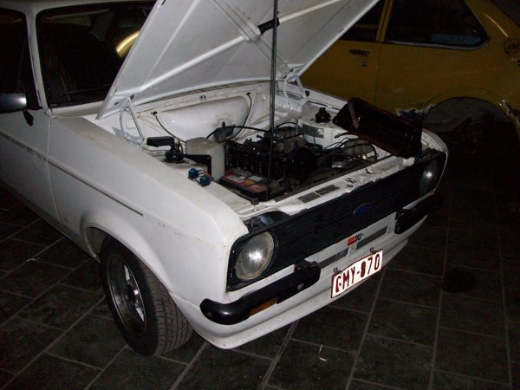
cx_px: 260
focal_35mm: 34
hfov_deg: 54.0
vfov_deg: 41.8
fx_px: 511
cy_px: 195
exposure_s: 1/60
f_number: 2.8
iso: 160
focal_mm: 5.7
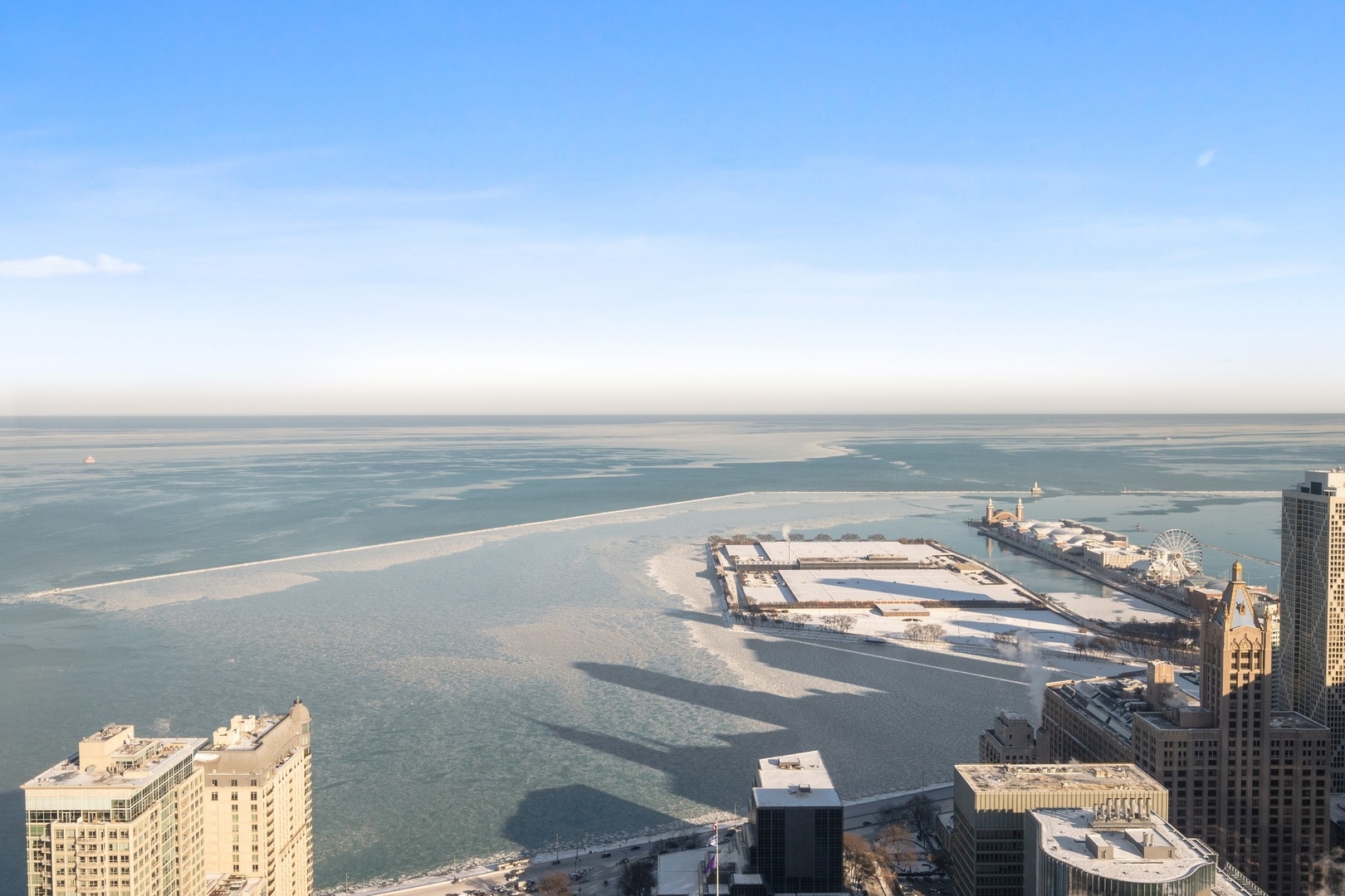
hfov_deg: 61.9
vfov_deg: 43.6
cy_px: 448
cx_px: 672
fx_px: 1121
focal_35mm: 30
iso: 400
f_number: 8
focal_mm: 20
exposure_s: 1/800
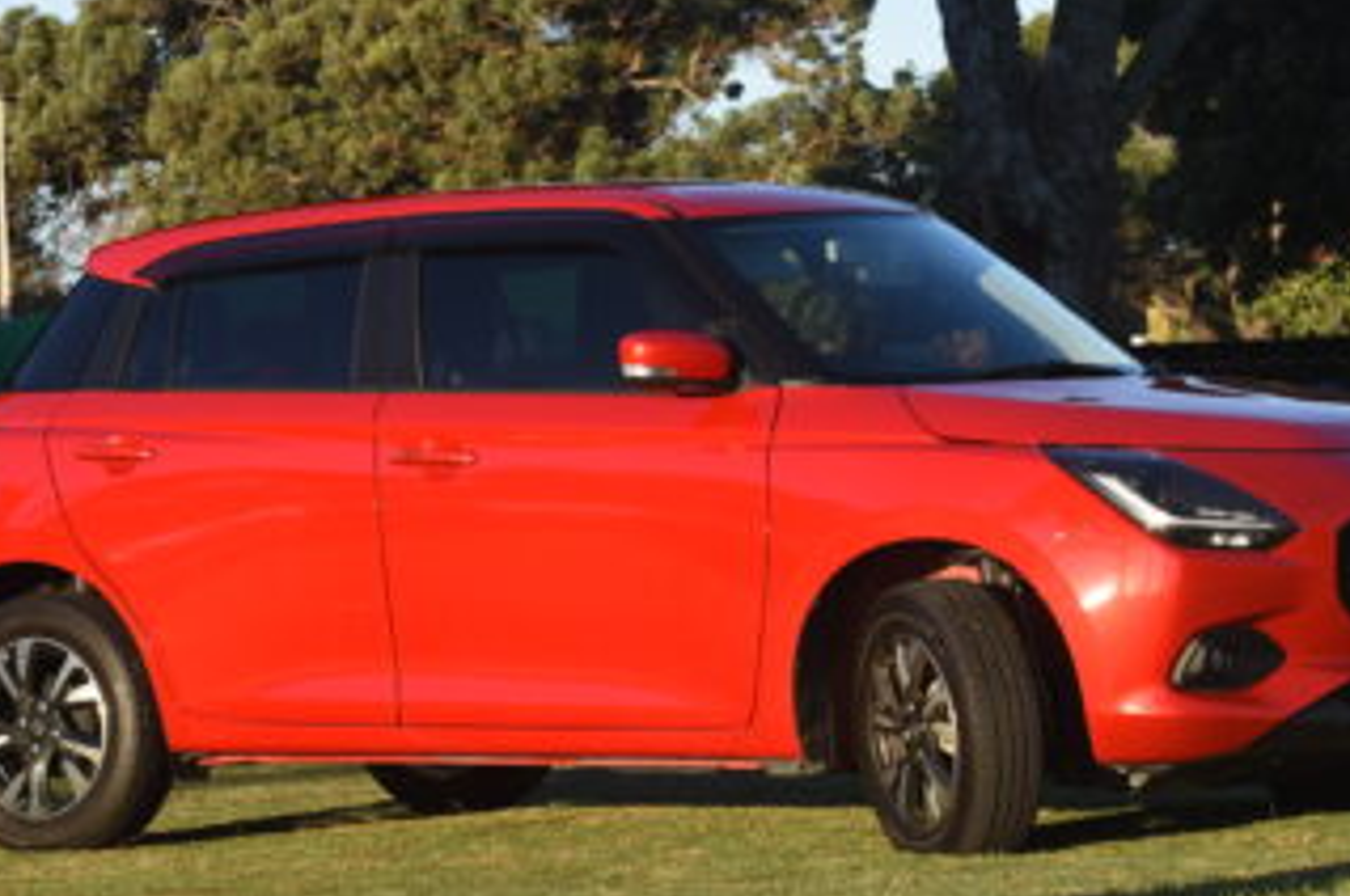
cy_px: 516
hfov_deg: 12.1
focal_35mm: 170
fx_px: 6368
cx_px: 719
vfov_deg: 8.1
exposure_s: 1/100
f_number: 10
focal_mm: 86
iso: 100
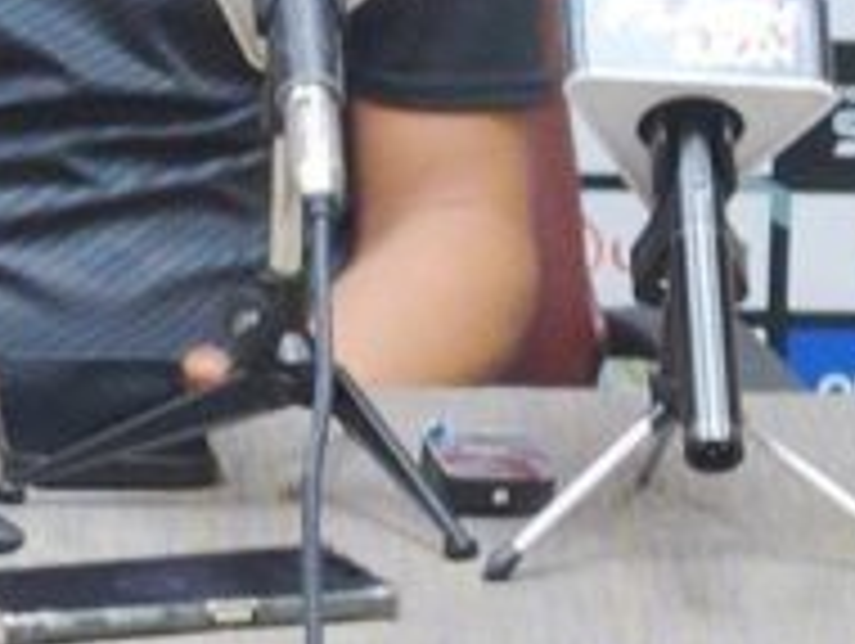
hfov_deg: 6.3
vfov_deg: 4.7
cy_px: -527
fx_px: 7790
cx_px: 22
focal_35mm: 315
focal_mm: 4.75
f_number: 1.8
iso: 506
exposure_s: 1/25
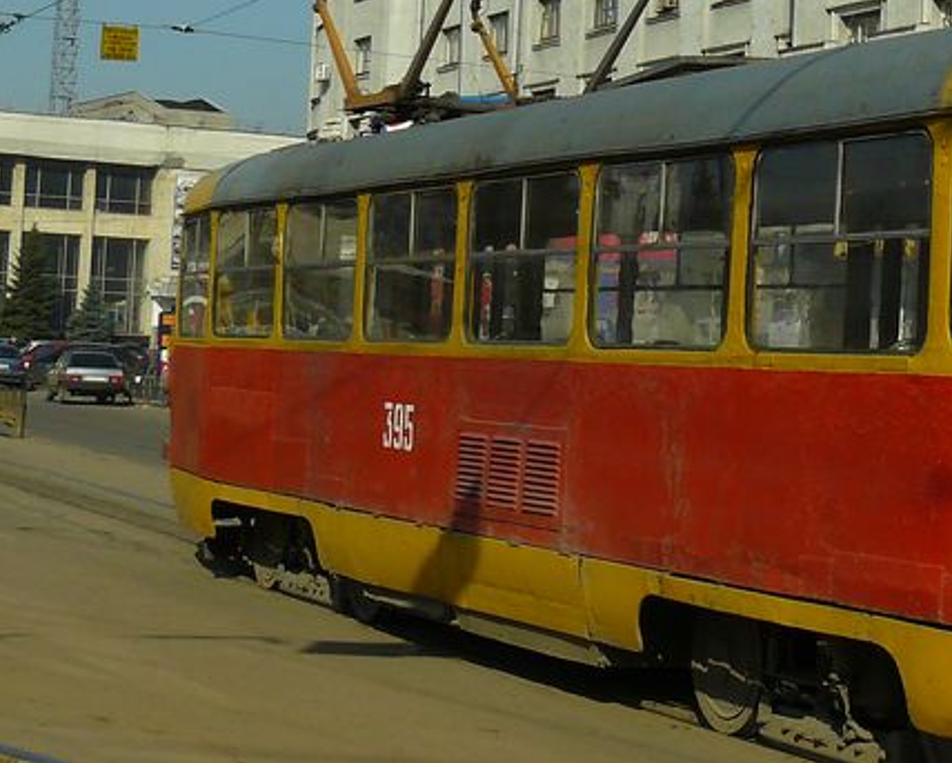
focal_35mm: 84
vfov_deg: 18.1
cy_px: 125
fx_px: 2368
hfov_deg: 22.2
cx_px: 852
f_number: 4
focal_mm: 6
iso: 100
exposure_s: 1/1300
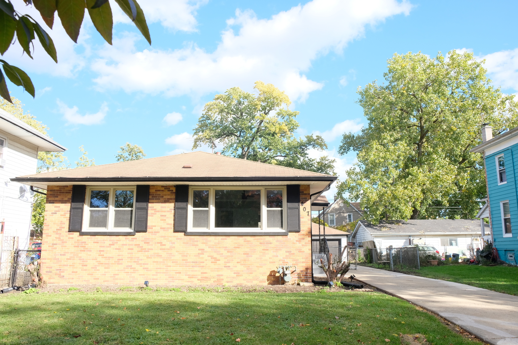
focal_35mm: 27
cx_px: 259
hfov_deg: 67.4
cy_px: 172
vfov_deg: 47.9
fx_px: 388
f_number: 8
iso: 400
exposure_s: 1/150
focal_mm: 18
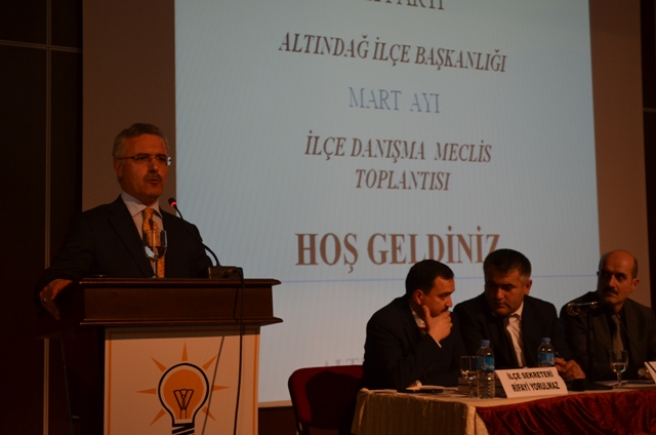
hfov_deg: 28.1
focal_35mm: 72
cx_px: 328
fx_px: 1309
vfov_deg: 18.8
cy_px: 218
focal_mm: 48
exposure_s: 1/50
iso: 800
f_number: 5.3
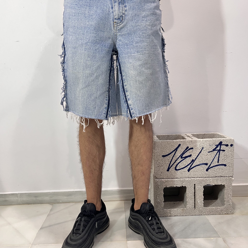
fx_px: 251
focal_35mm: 31
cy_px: 120
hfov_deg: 52.5
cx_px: 123
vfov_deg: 52.5
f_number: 1.6
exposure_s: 1/50
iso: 125
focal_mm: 5.1
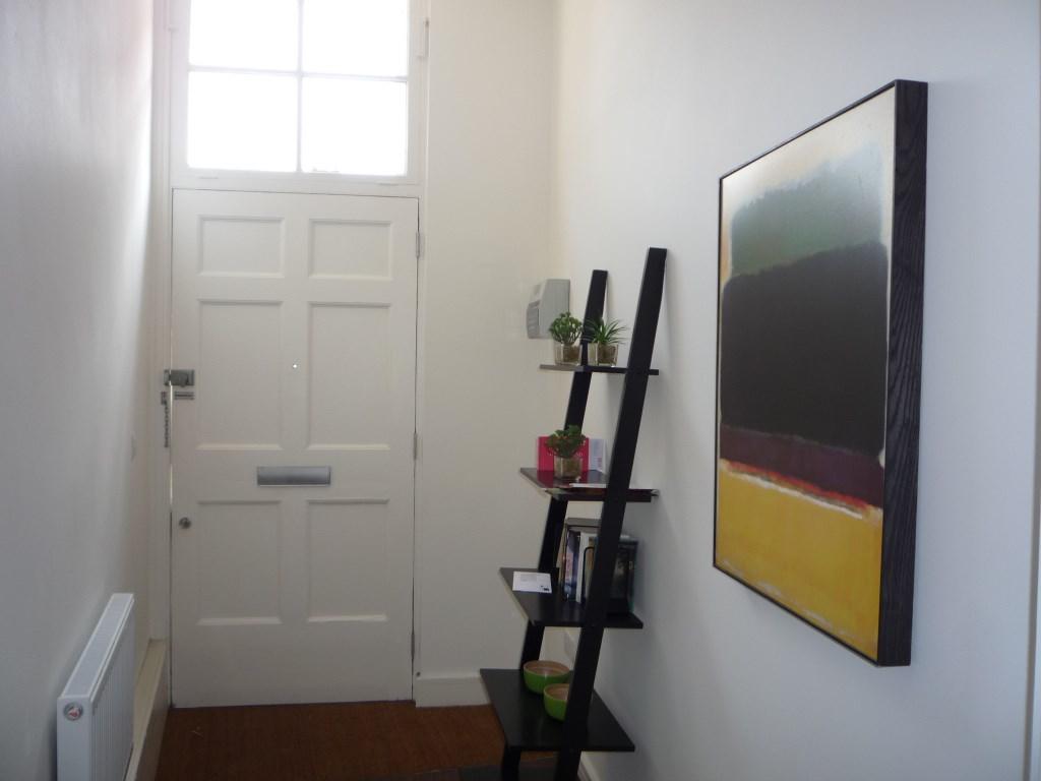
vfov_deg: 46.8
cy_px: 390
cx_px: 520
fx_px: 902
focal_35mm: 30
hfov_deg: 60.0
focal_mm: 5.2
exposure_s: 1/40
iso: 100
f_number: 3.3
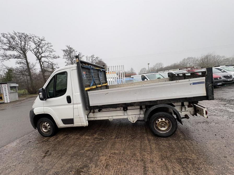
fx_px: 95
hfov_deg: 102.1
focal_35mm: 14
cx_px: 117
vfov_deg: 85.7
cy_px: 88
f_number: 2.2
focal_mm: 2.22
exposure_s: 1/99
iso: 40
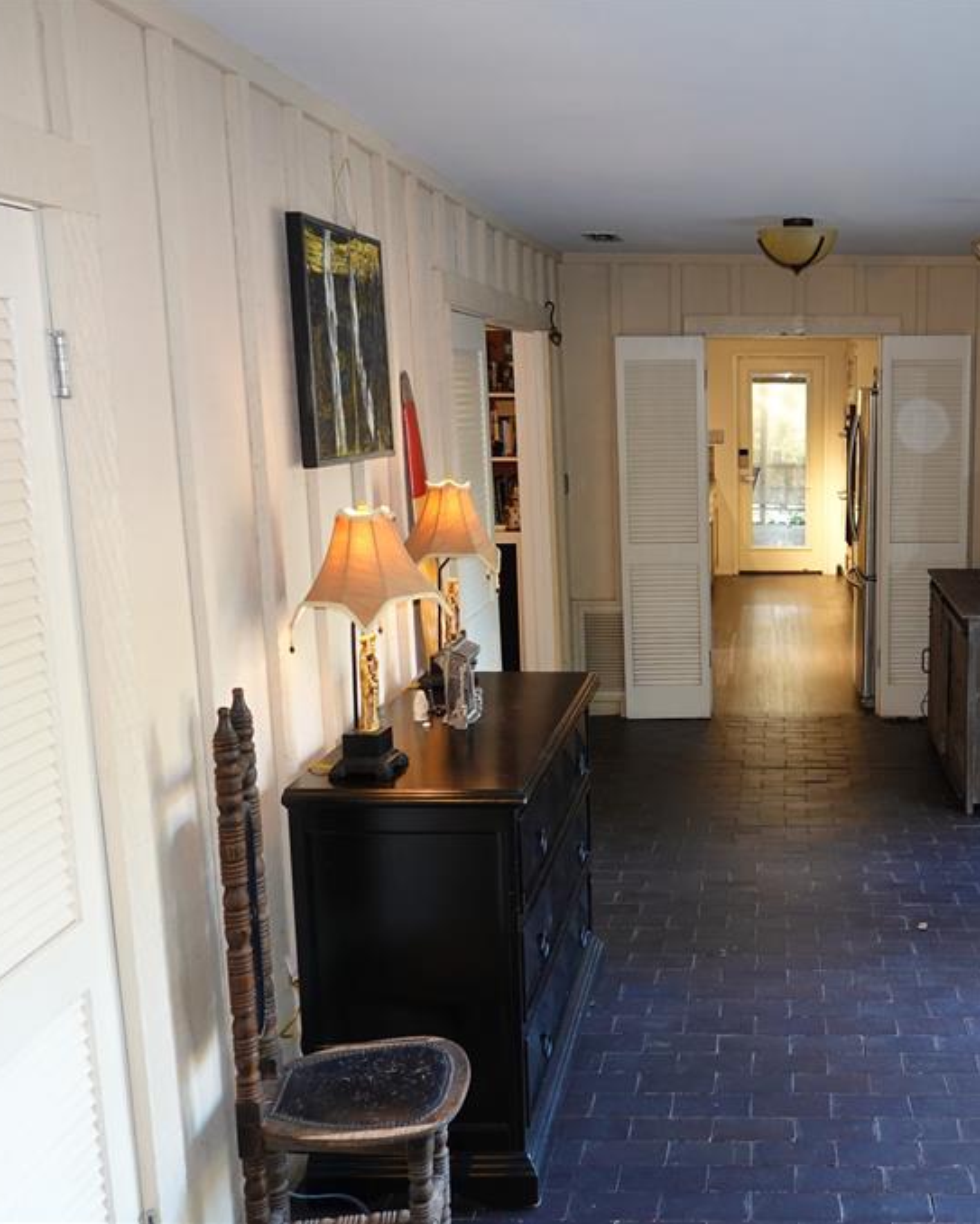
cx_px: 783
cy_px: 610
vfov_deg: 52.8
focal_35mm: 34
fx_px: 1232
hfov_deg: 41.5
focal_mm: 9
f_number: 2.8
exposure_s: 1/30
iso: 500
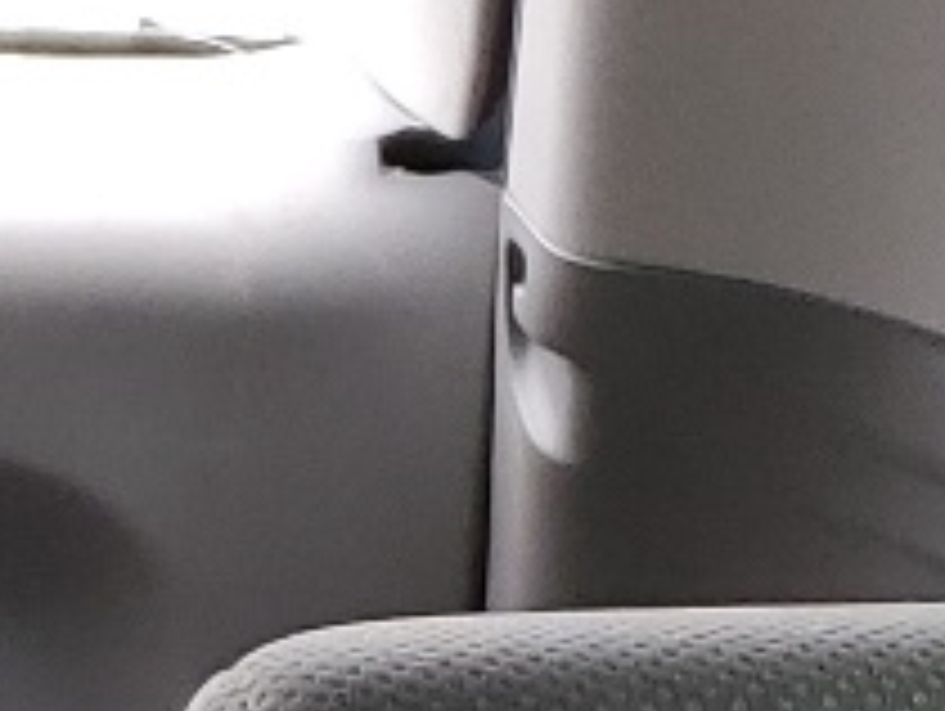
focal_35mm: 198
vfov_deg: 6.4
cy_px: 2570
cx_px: -1062
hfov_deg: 9.2
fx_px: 5411
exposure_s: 1/227
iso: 50
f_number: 1.5
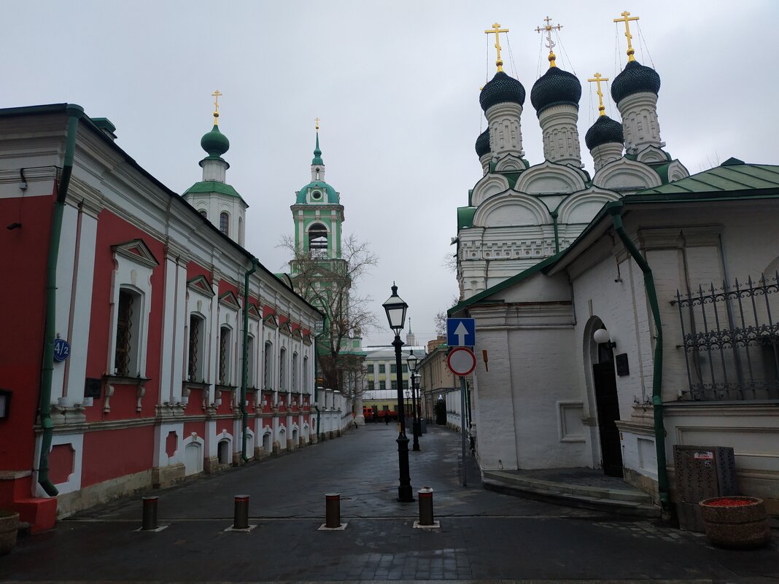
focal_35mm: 24
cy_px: 292
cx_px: 390
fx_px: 540
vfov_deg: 56.8
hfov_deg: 71.6
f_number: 1.9
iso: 160
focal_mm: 3.94
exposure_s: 1/50
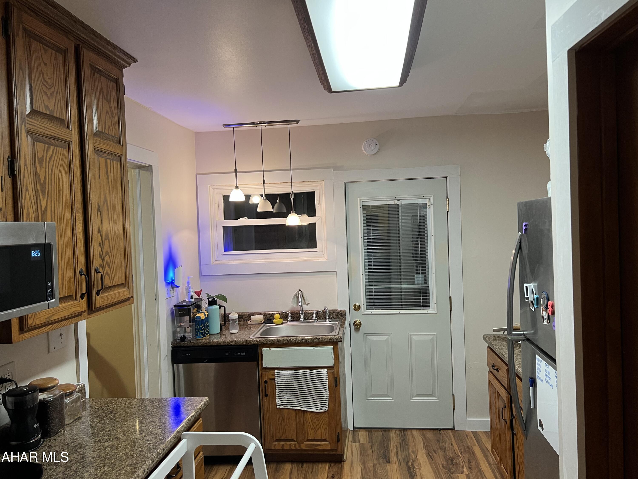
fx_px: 479
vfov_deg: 53.1
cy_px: 240
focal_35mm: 26
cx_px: 319
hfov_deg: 67.3
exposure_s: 1/60
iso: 160
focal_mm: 5.7
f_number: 1.5
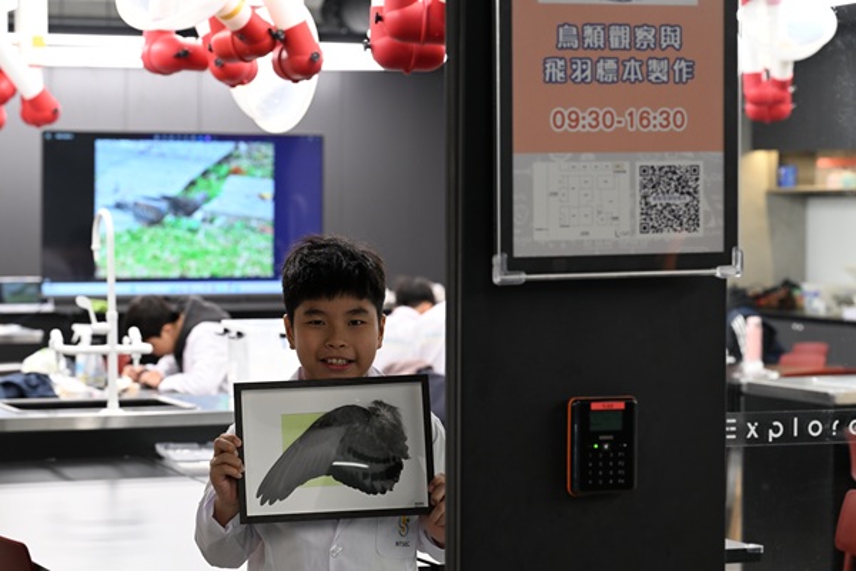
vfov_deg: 13.0
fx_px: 2496
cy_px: 286
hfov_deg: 19.5
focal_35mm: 105
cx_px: 428
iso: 1000
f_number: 6.3
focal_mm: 105
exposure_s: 1/40
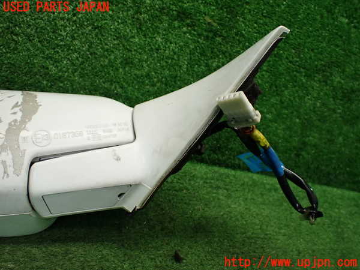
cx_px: 180
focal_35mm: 30
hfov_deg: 60.0
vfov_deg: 46.8
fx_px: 312
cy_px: 135
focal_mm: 5.4
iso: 320
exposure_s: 1/125
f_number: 2.3
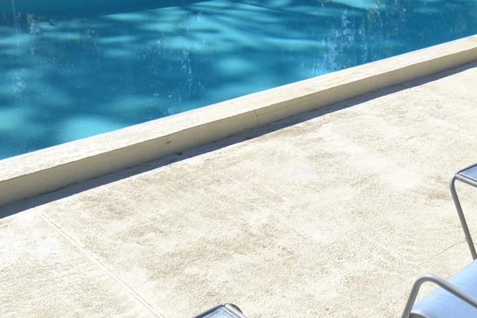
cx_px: 414
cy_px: 53
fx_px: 689
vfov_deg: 25.4
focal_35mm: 52
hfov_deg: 36.2
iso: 100
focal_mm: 16
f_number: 8
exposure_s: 1/250
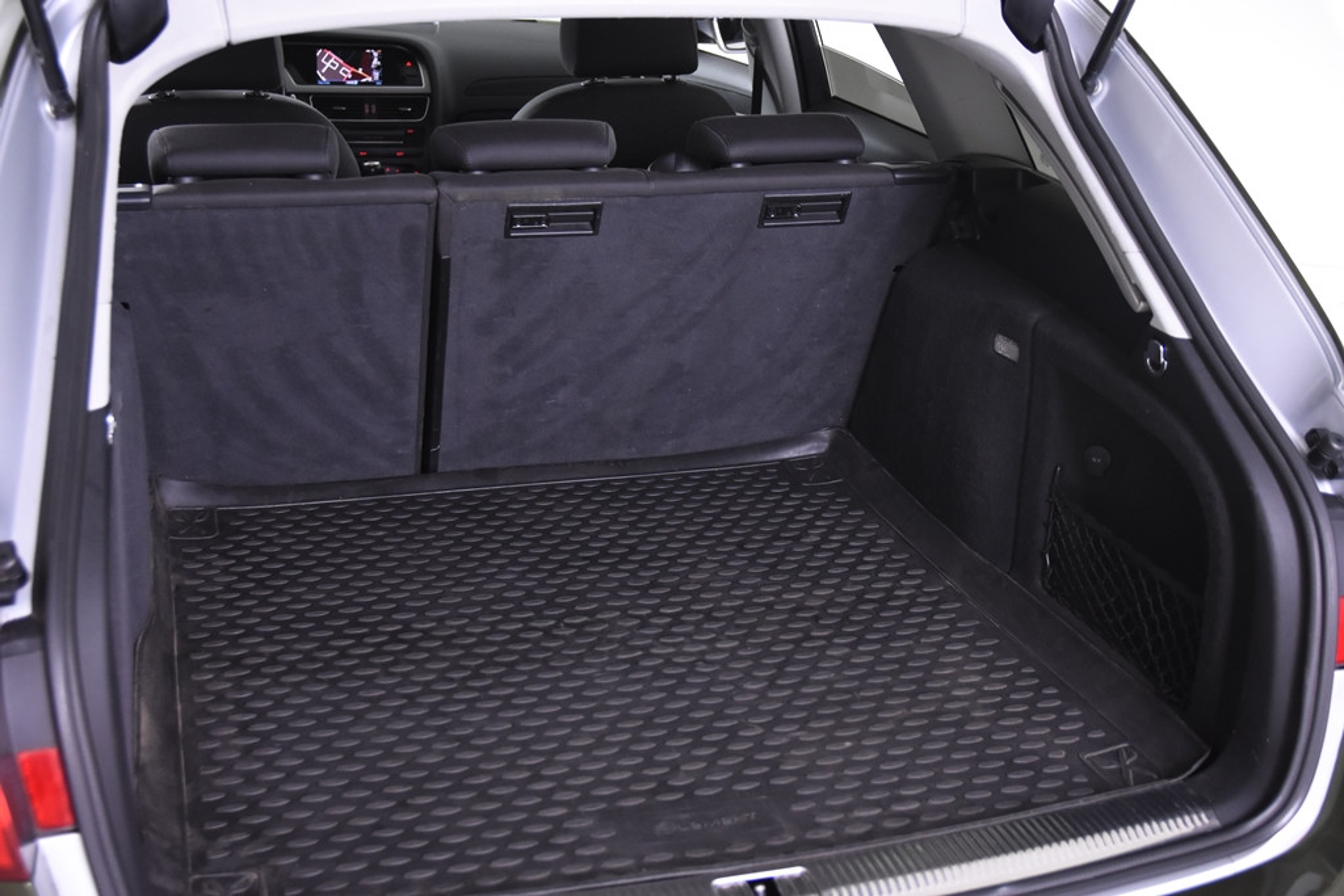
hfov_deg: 42.3
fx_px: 1736
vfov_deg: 29.0
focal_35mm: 46
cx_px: 672
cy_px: 448
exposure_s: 1/50
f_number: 3.5
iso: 1600
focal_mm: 31
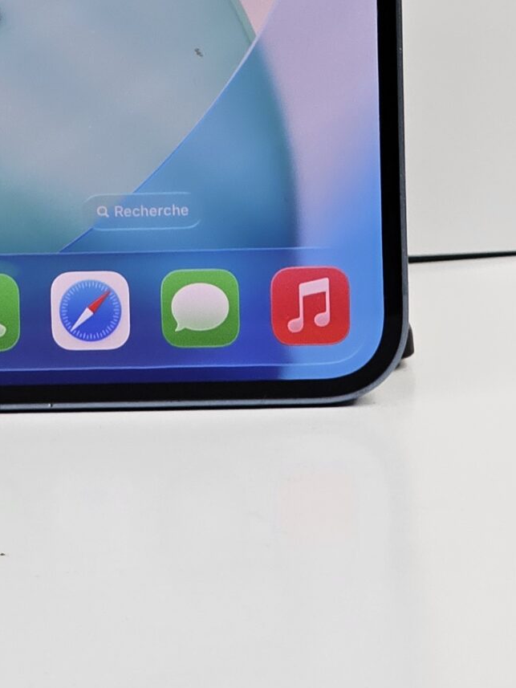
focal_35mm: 206
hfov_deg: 7.2
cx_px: 101
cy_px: -296
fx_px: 4093
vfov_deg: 9.4
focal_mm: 7.9
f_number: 2.4
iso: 80
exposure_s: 1/100
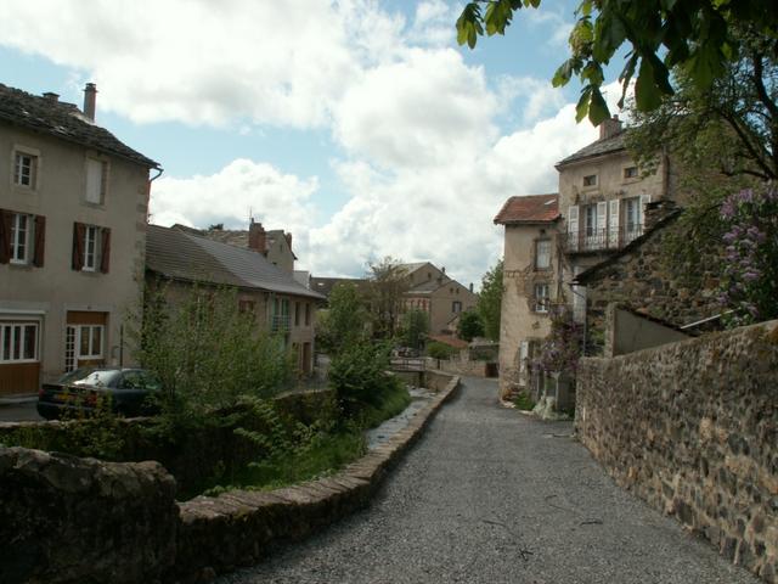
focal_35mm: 35
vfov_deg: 40.7
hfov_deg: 52.6
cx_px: 389
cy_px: 292
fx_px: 787
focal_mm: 5.86
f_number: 7.1
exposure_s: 1/200
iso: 50
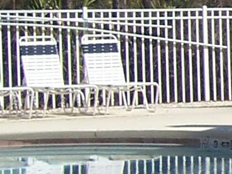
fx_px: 1582
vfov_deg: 6.3
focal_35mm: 236
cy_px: -8
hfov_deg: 7.3
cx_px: 744
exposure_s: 1/500
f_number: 5.6
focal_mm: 5.6
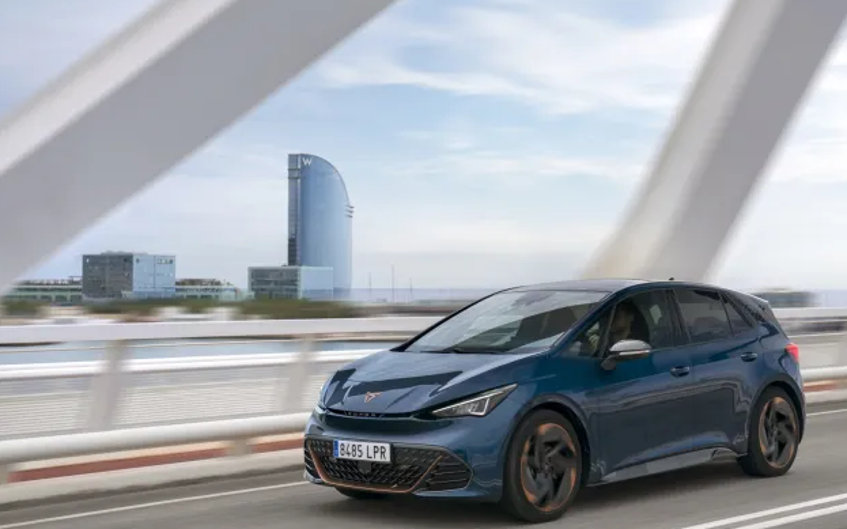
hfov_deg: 36.2
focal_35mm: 56
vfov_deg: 23.1
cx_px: 480
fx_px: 1292
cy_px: 269
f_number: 4.5
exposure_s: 1/1250
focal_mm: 45
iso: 400
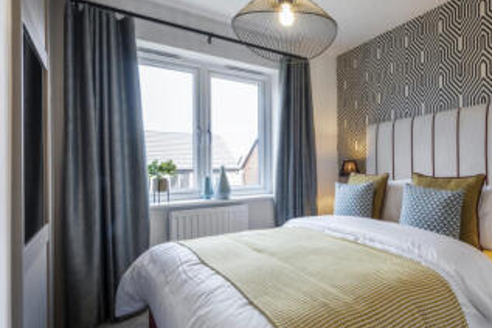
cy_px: 180
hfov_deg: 78.3
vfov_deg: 59.3
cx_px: 332
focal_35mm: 21
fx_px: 287
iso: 100
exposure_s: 2.5
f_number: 16
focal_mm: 14
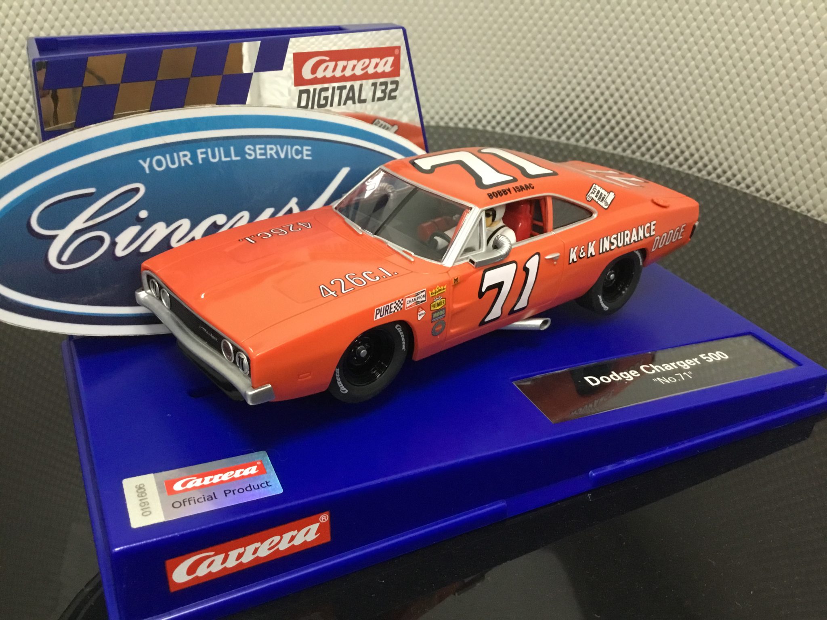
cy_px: 310
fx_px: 741
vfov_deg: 45.4
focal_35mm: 31
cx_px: 414
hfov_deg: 58.4
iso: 200
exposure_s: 1/20
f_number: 2.4
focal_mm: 3.3
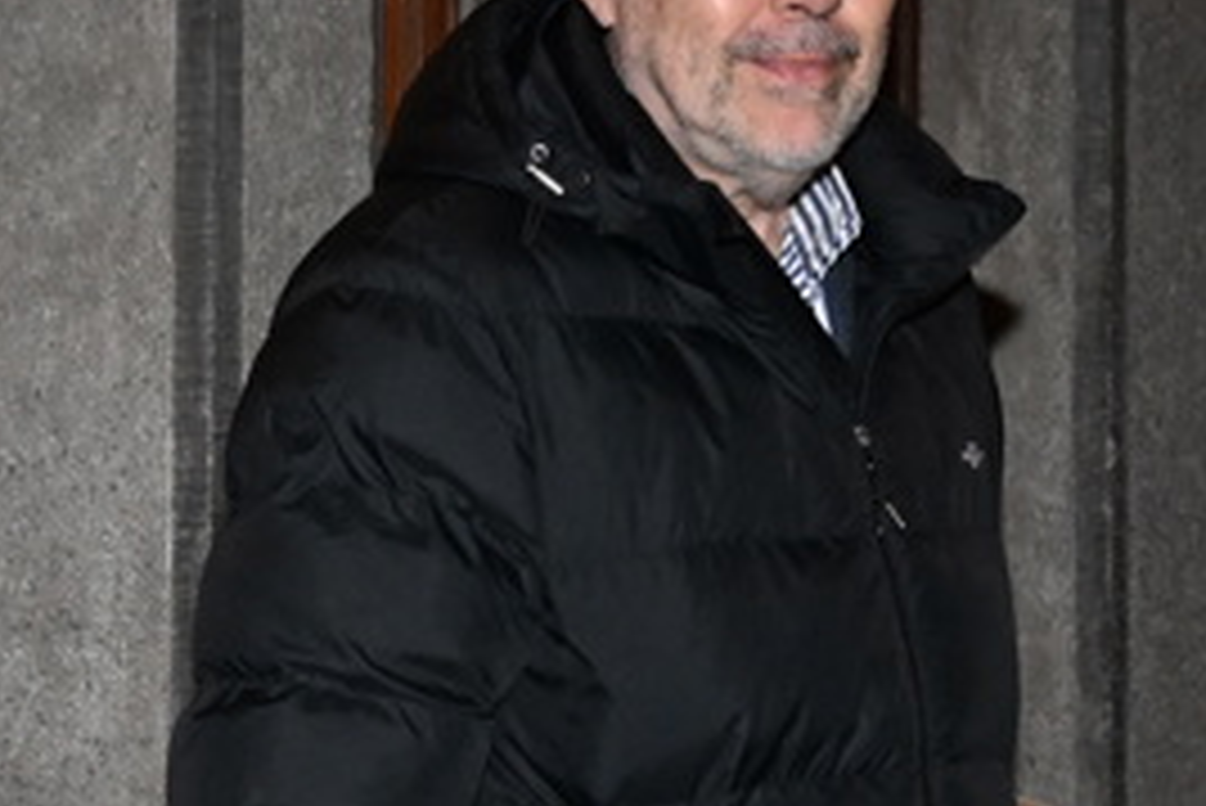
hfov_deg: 18.9
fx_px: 3620
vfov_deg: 12.7
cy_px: 621
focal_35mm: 108
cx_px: 572
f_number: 3.5
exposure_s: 1/160
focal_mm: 28.5
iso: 5000
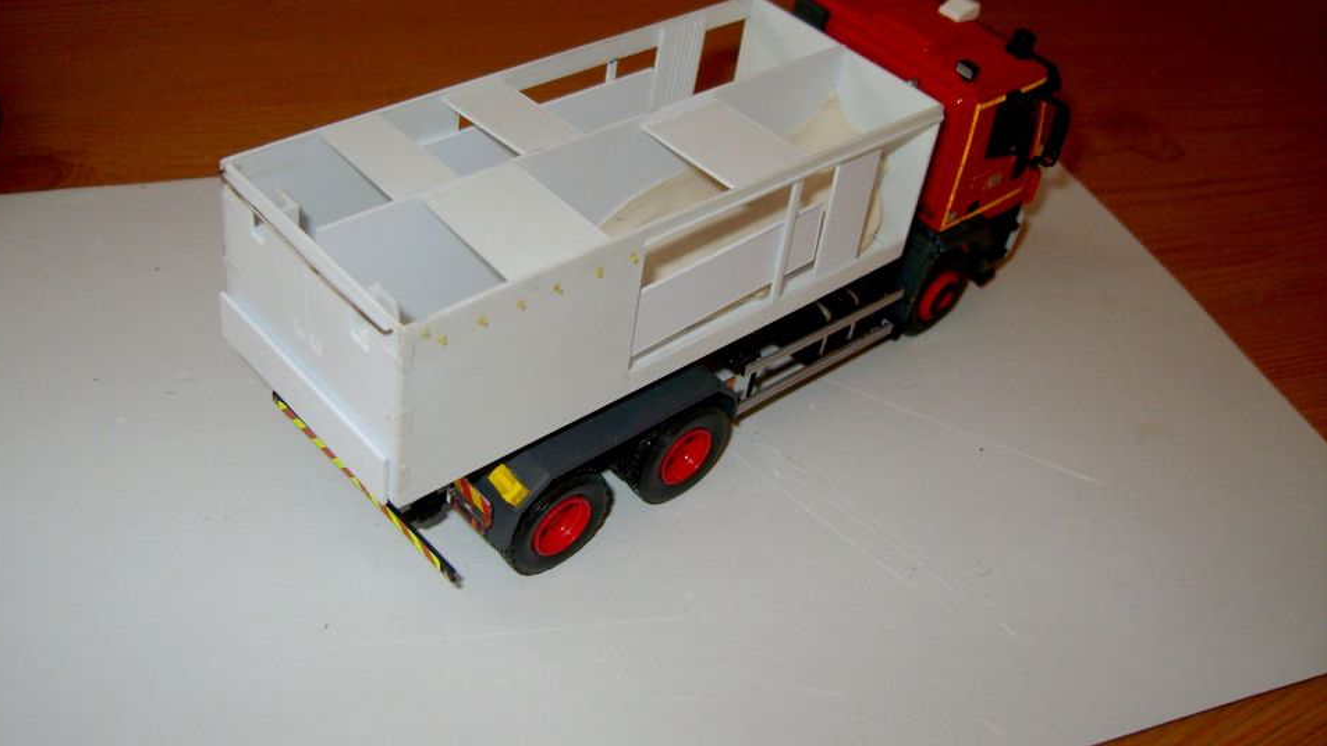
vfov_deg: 29.6
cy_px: 277
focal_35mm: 40
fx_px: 1407
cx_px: 634
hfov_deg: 50.5
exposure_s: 1/45
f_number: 2.8
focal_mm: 7.4
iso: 88
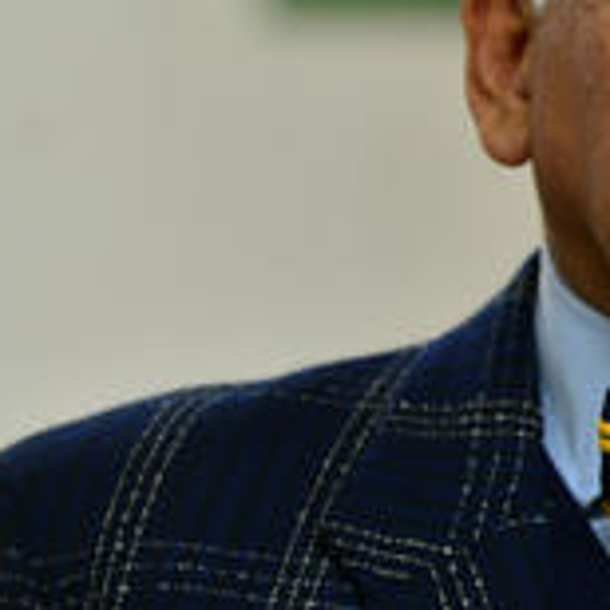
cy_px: 152
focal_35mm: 387
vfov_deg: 4.5
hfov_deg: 4.5
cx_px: 721
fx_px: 7716
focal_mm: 140
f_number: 2.8
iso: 800
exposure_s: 1/200
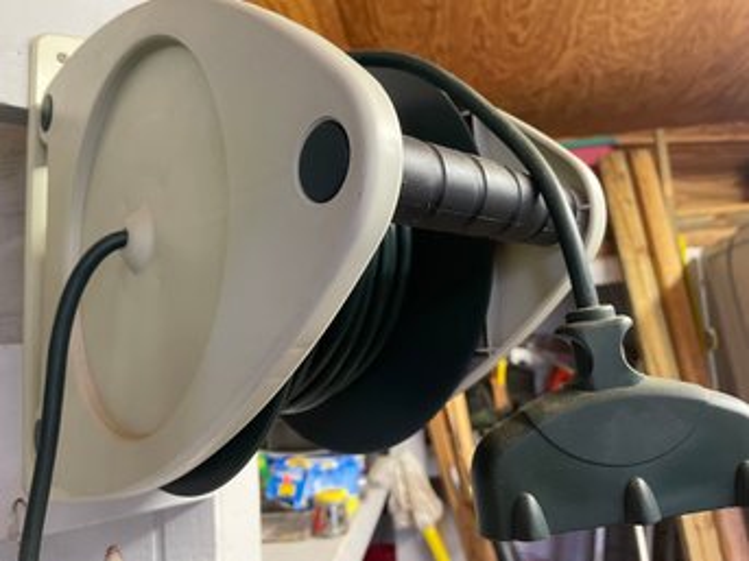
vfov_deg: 53.0
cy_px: 280
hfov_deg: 67.3
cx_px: 374
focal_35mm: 26
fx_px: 562
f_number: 1.6
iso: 320
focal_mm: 4.2
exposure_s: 1/60
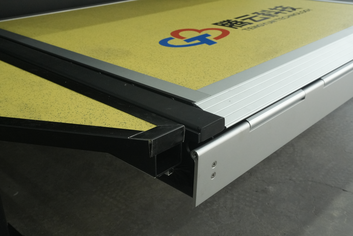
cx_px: 176
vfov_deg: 33.0
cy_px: 118
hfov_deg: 47.9
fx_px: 397
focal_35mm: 40
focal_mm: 27
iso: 2500
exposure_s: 1/50
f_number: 13
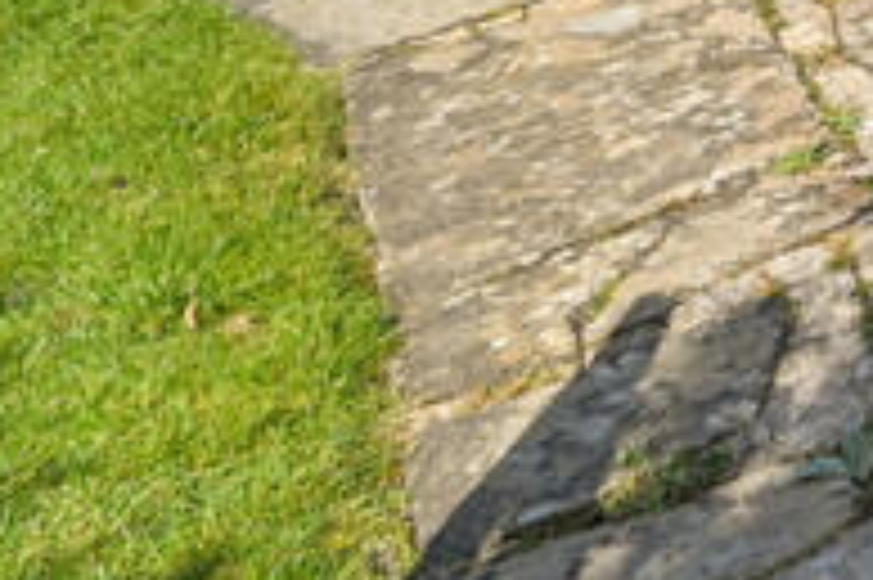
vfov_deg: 12.6
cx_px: 2178
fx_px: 1793
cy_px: -942
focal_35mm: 74
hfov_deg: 14.5
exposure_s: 1/160
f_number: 8
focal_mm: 14
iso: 400
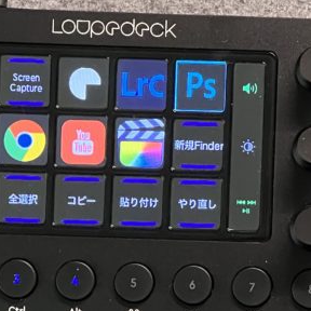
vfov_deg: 7.2
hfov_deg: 7.2
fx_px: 2460
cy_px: 316
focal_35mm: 242
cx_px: 359
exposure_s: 1/60
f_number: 2.8
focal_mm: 9
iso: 500
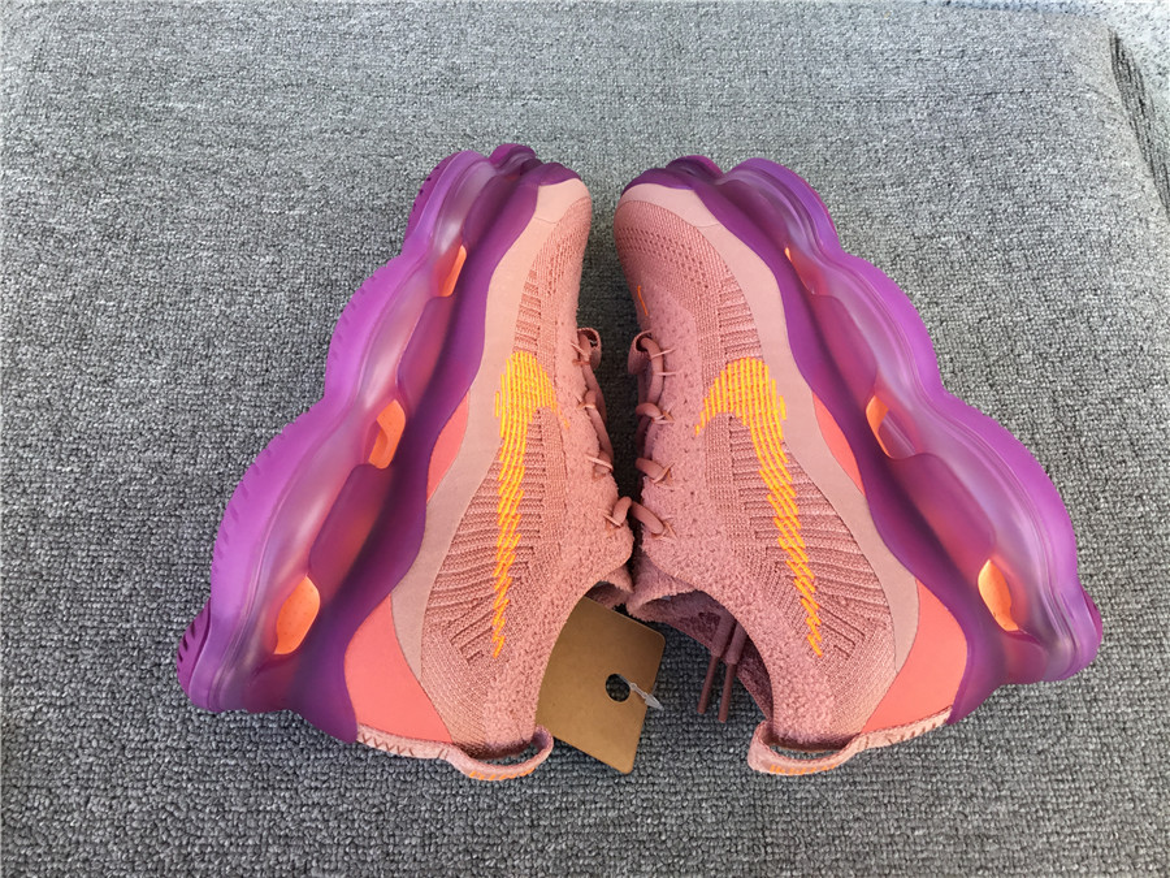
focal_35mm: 31
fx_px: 1048
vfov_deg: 45.4
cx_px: 585
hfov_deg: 58.4
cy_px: 439
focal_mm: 3.3
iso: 32
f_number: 2.4
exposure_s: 1/100
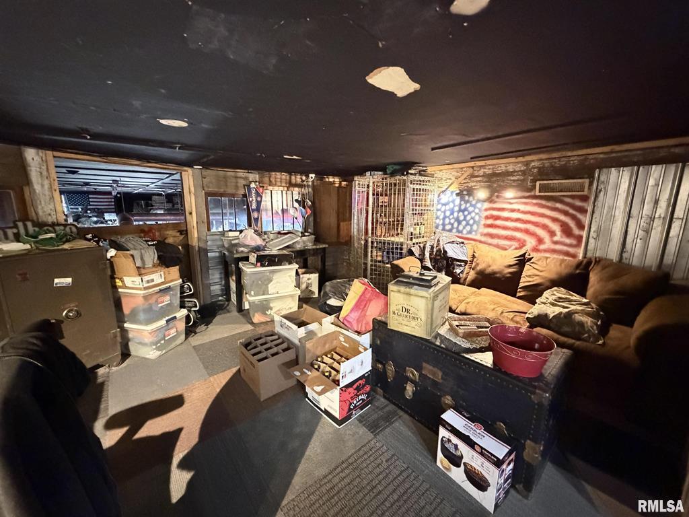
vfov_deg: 85.7
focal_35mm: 14
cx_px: 344
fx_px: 279
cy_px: 258
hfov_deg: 102.1
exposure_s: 1/15
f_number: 2.2
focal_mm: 2.22
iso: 2500
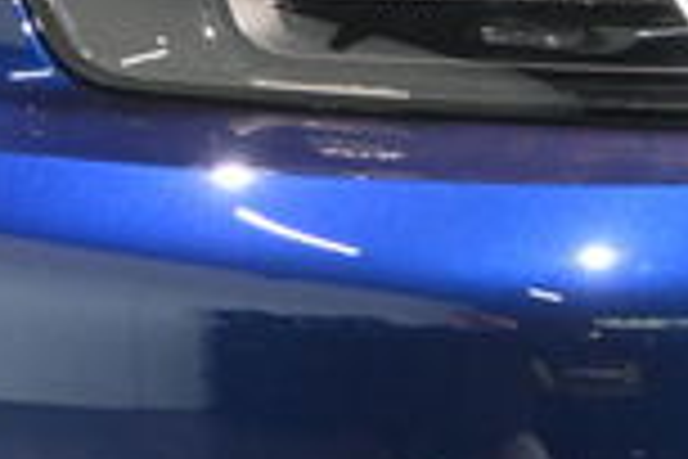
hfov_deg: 10.9
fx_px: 3602
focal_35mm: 189
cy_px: 162
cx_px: 301
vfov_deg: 7.3
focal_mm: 25
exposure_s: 1/125
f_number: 4.2
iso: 2800
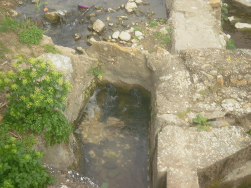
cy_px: 94
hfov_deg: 30.3
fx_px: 464
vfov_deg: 22.9
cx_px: 126
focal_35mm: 64
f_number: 13
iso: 100
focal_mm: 11.3
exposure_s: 1/30
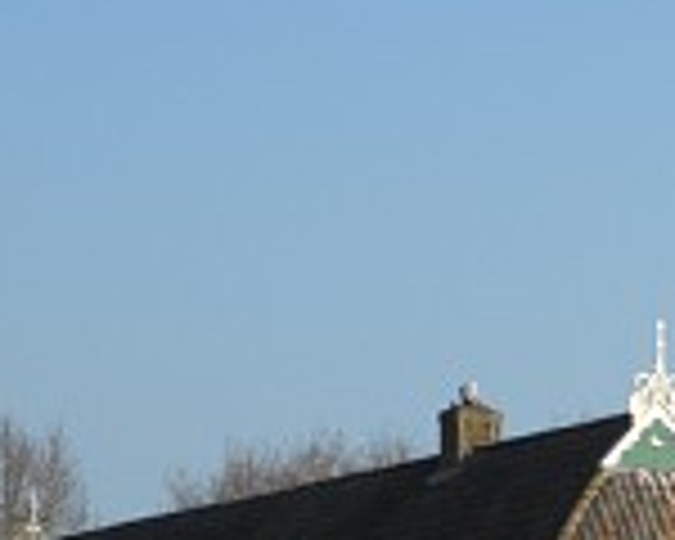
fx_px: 4435
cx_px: 914
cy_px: 612
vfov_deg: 6.9
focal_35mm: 222
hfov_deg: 8.6
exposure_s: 1/400
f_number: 5.8
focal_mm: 13.5
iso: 80
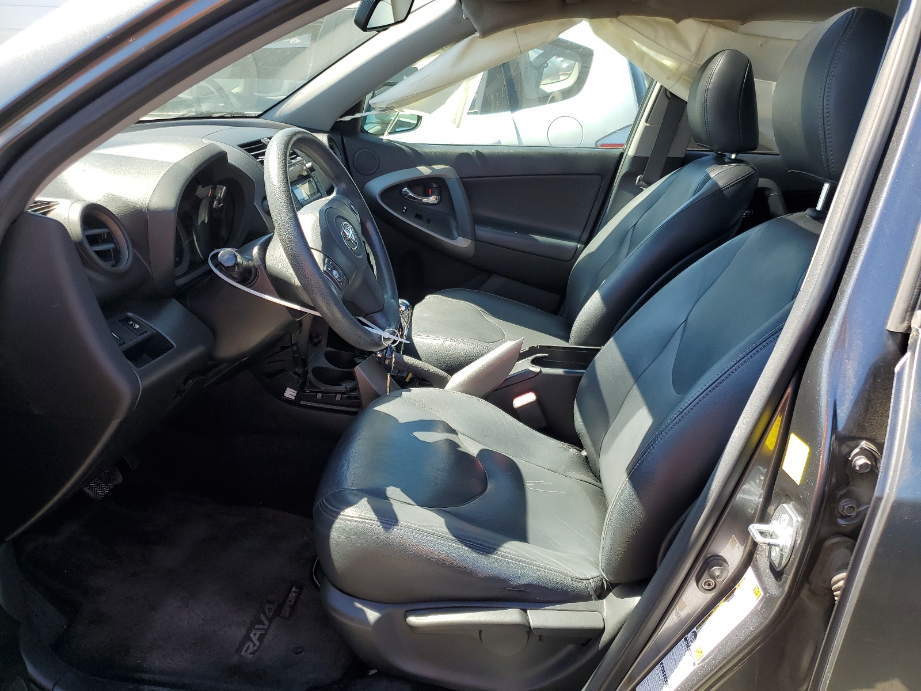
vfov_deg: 53.1
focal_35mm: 26
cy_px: 346
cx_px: 460
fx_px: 692
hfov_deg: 67.3
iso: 50
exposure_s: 1/526
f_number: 1.5
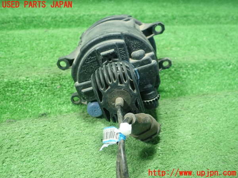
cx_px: 119
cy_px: 89
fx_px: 206
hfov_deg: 60.0
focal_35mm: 30
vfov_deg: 46.8
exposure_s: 1/125
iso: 800
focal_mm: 5.5
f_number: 2.3
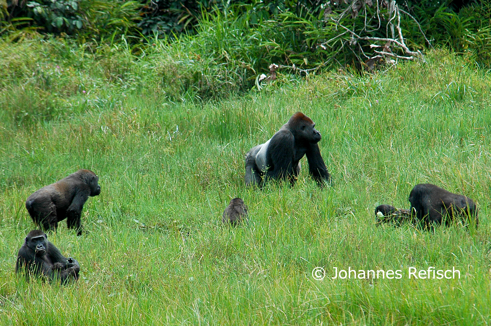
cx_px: 246
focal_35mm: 600
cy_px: 163
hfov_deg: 3.4
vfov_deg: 2.3
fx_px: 8176
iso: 320
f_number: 10
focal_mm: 400
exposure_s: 1/400
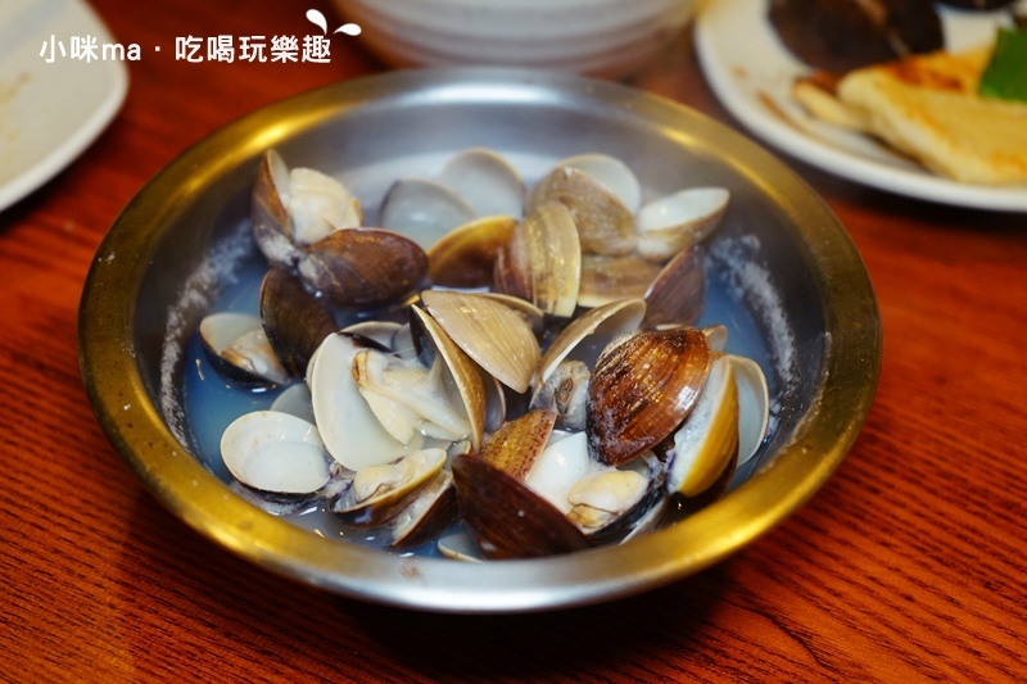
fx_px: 1683
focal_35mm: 59
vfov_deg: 23.0
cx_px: 514
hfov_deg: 33.9
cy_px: 342
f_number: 5
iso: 1000
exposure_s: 1/60
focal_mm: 59
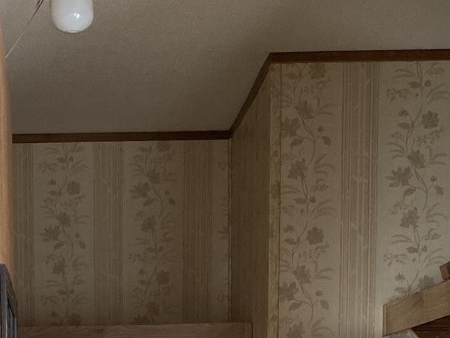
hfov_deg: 17.9
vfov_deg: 12.5
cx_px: 54
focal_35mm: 108
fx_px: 1404
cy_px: 609
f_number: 1.8
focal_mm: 4.25
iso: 80
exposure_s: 1/121
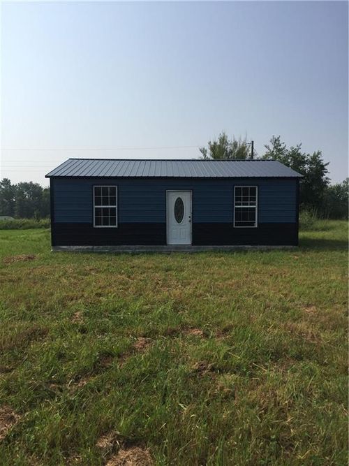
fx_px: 390
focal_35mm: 29
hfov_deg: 48.2
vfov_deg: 61.7
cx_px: 174
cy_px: 233
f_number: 2.2
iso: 32
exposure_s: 1/3049
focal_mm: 4.15
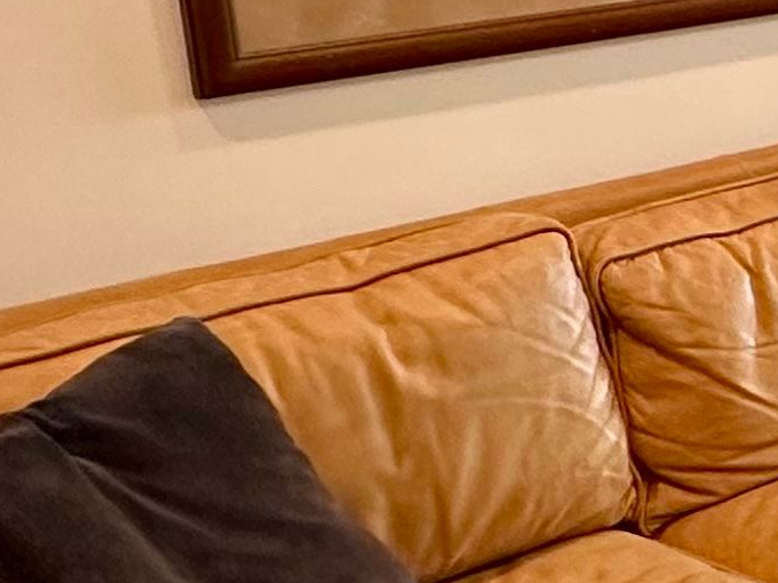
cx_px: 1599
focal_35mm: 83
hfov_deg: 16.8
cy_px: 90
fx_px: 1865
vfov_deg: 17.6
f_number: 2.2
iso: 250
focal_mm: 2.22
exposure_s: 1/120
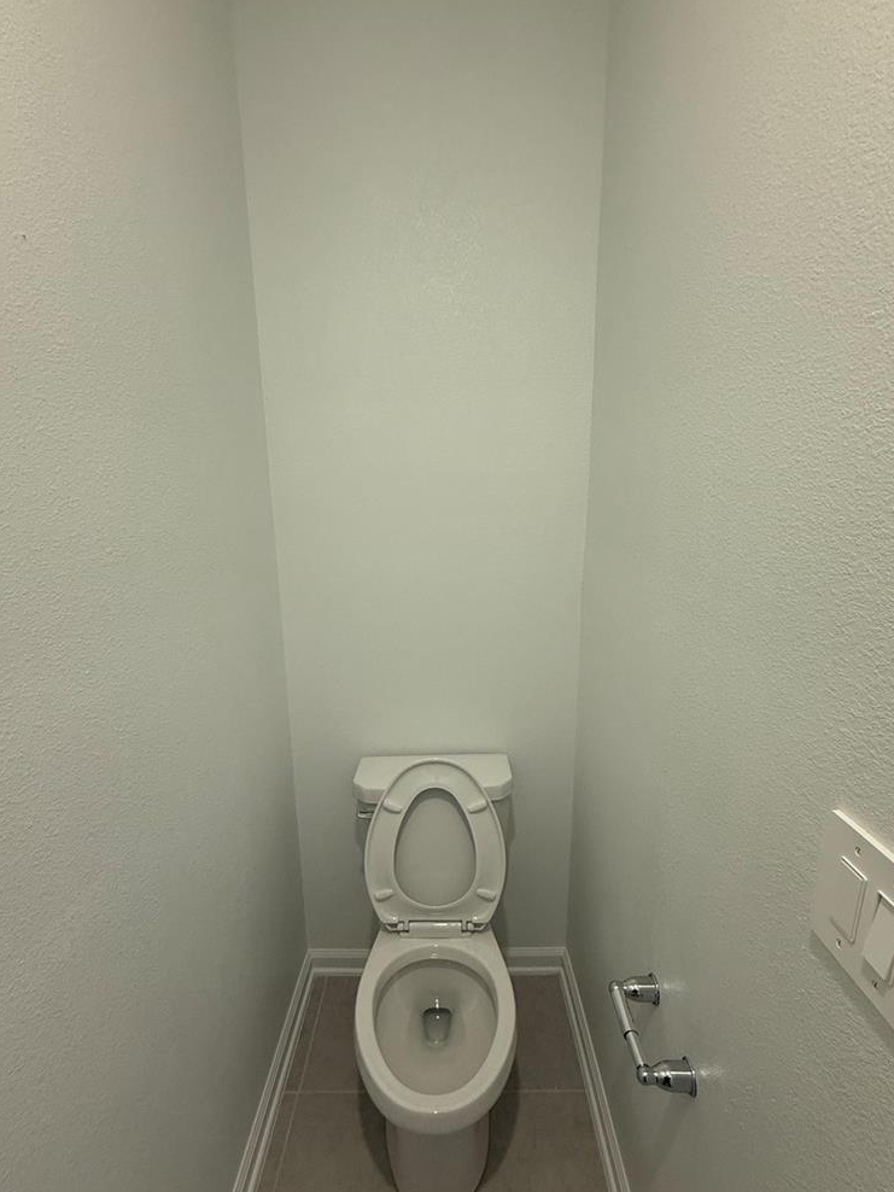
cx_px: 451
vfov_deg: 90.9
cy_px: 631
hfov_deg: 74.7
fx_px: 585
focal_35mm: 17
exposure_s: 1/120
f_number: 2.2
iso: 200
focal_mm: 2.22
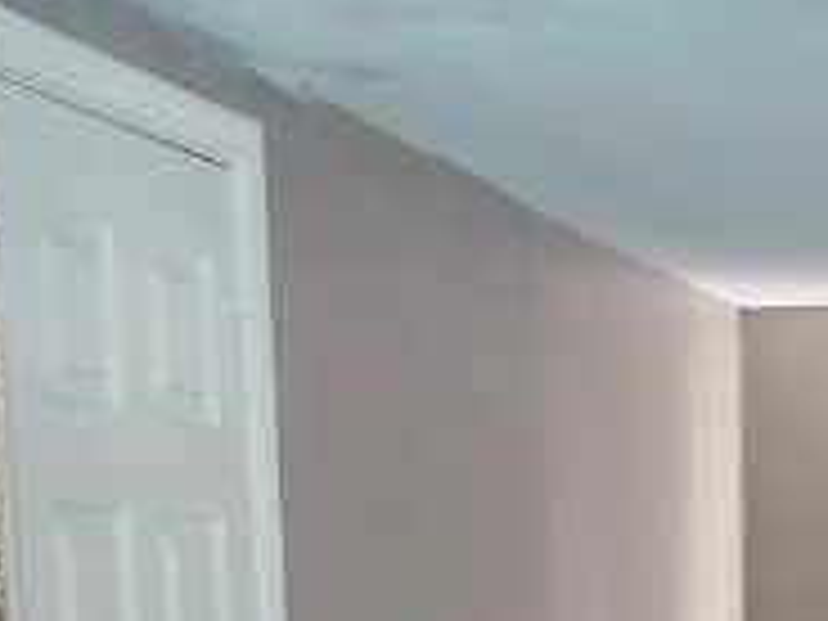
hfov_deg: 15.1
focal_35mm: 128
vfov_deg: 10.6
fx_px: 3062
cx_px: 832
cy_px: 1256
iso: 800
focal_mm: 5.54
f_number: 1.8
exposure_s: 1/120
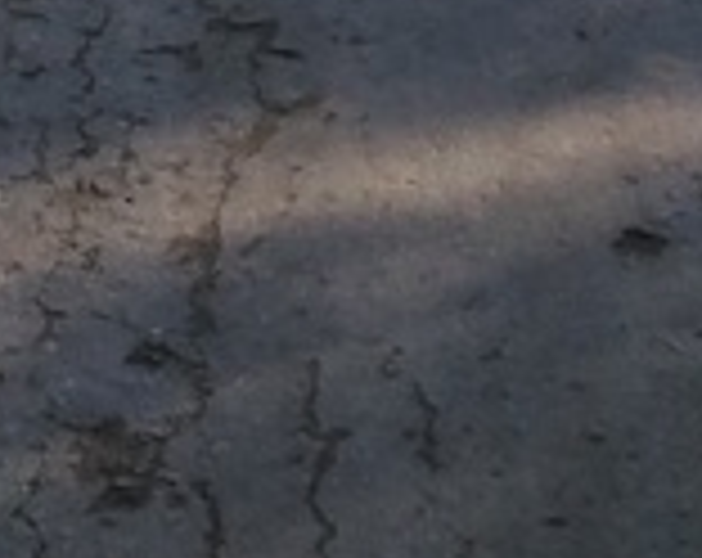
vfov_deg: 8.3
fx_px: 3461
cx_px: 297
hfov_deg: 11.6
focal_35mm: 167
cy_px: -860
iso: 100
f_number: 1.8
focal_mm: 3.62
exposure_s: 1/1041
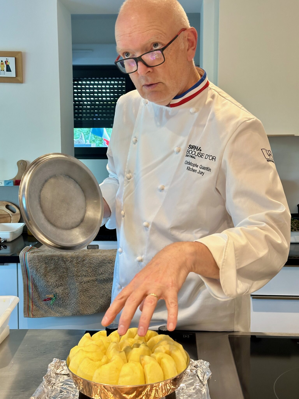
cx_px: 150
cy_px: 200
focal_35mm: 48
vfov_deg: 39.7
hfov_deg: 30.3
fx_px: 553
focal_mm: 6.86
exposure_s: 1/50
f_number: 1.78
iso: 160
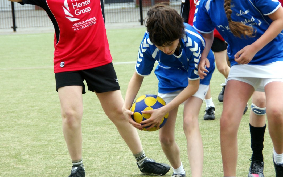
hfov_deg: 9.1
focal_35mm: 230
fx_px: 1774
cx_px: 142
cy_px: 109
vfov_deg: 5.7
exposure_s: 1/250
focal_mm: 100
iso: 200
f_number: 6.3
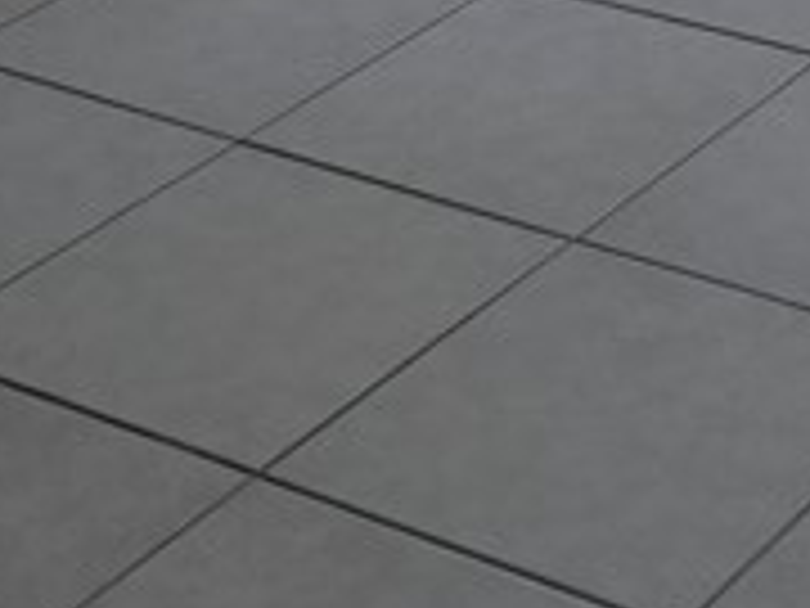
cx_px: 832
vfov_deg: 10.1
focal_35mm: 131
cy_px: -775
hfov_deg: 14.8
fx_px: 3065
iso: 25
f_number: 1.7
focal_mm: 6.3
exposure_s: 1/180
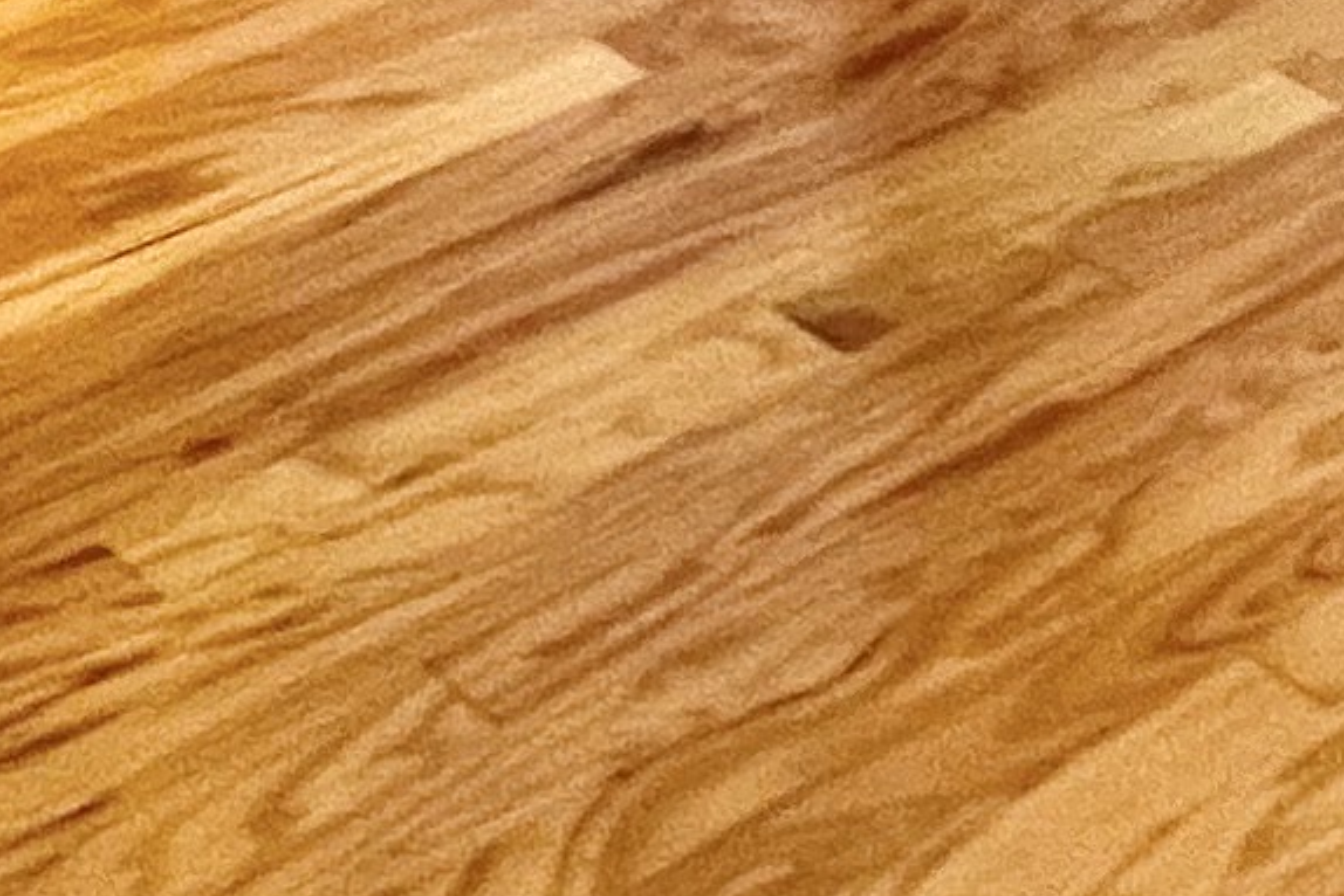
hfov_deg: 19.3
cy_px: -650
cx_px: 1883
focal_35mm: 95
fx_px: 3547
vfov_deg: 13.2
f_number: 1.8
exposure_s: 1/120
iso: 200
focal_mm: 1.57
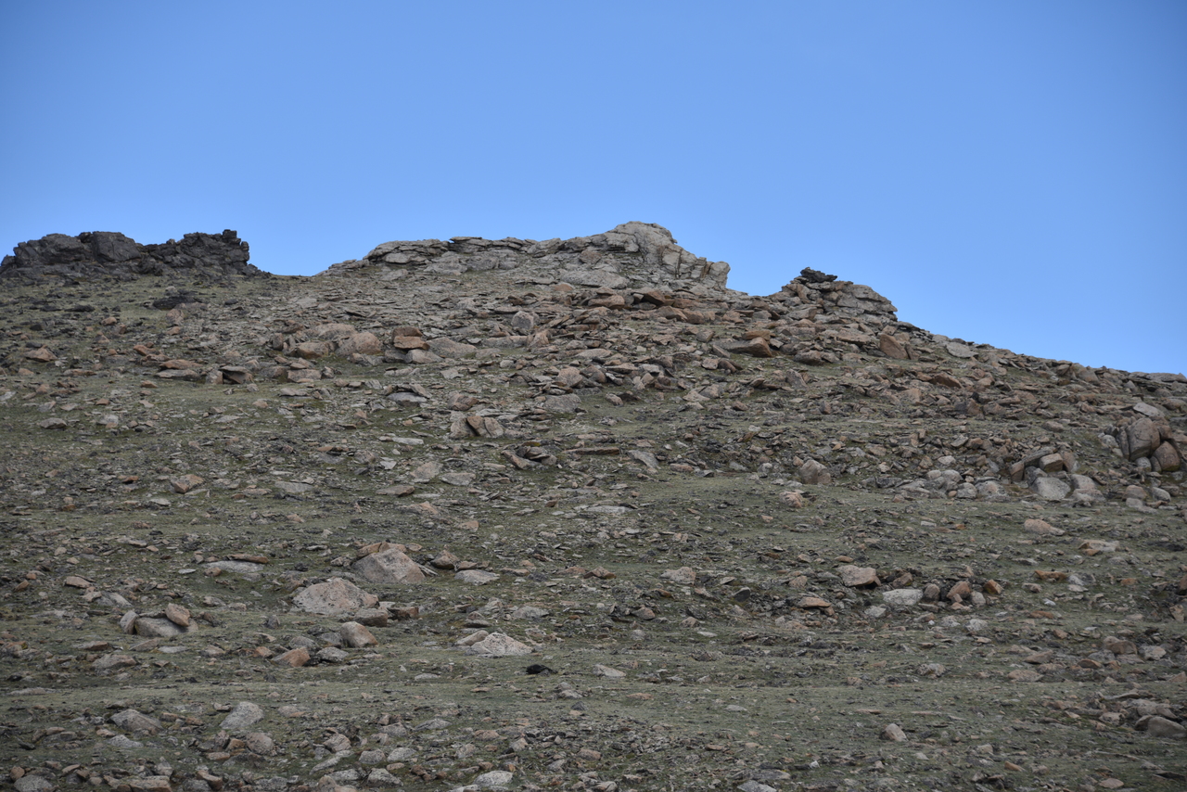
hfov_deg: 13.7
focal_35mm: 150
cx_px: 594
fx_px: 4947
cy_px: 396
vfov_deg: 9.2
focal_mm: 150
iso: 100
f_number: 7.1
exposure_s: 1/320
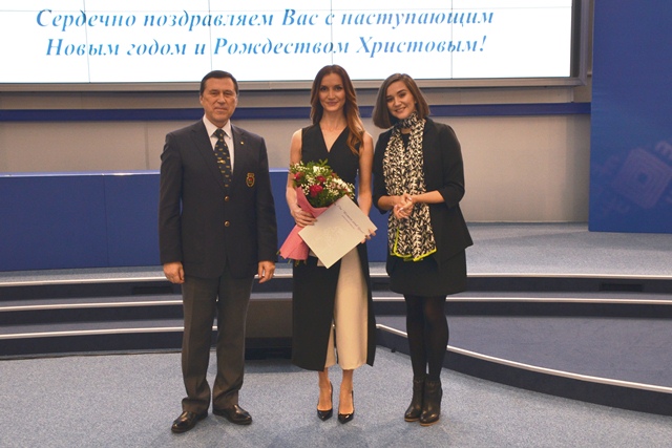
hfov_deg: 46.4
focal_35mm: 42
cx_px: 336
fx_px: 784
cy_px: 224
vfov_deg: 31.9
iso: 640
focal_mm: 28
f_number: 6.3
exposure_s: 1/60
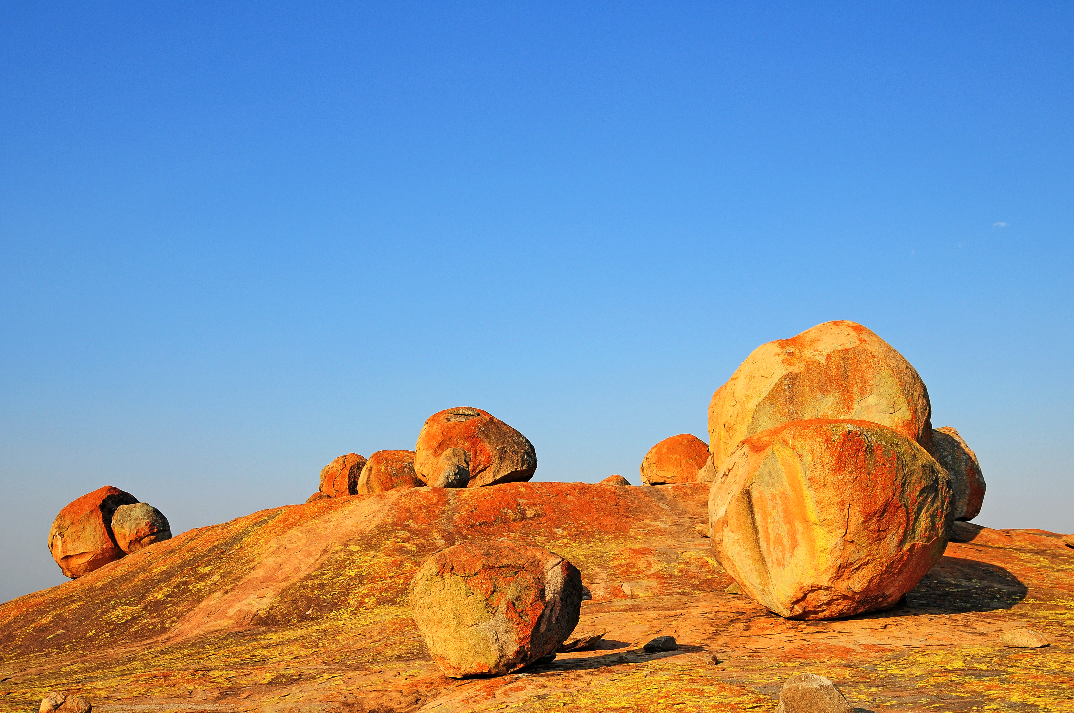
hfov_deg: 53.2
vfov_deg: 36.8
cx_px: 537
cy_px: 356
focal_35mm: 36
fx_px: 1073
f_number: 8
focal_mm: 24
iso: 200
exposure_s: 1/400
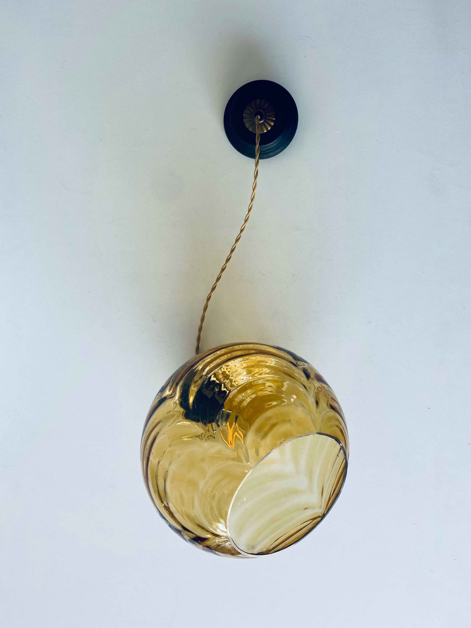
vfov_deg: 67.3
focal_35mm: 26
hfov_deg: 53.1
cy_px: 314
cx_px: 236
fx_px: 472
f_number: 1.8
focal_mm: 4.25
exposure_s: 1/121
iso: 64
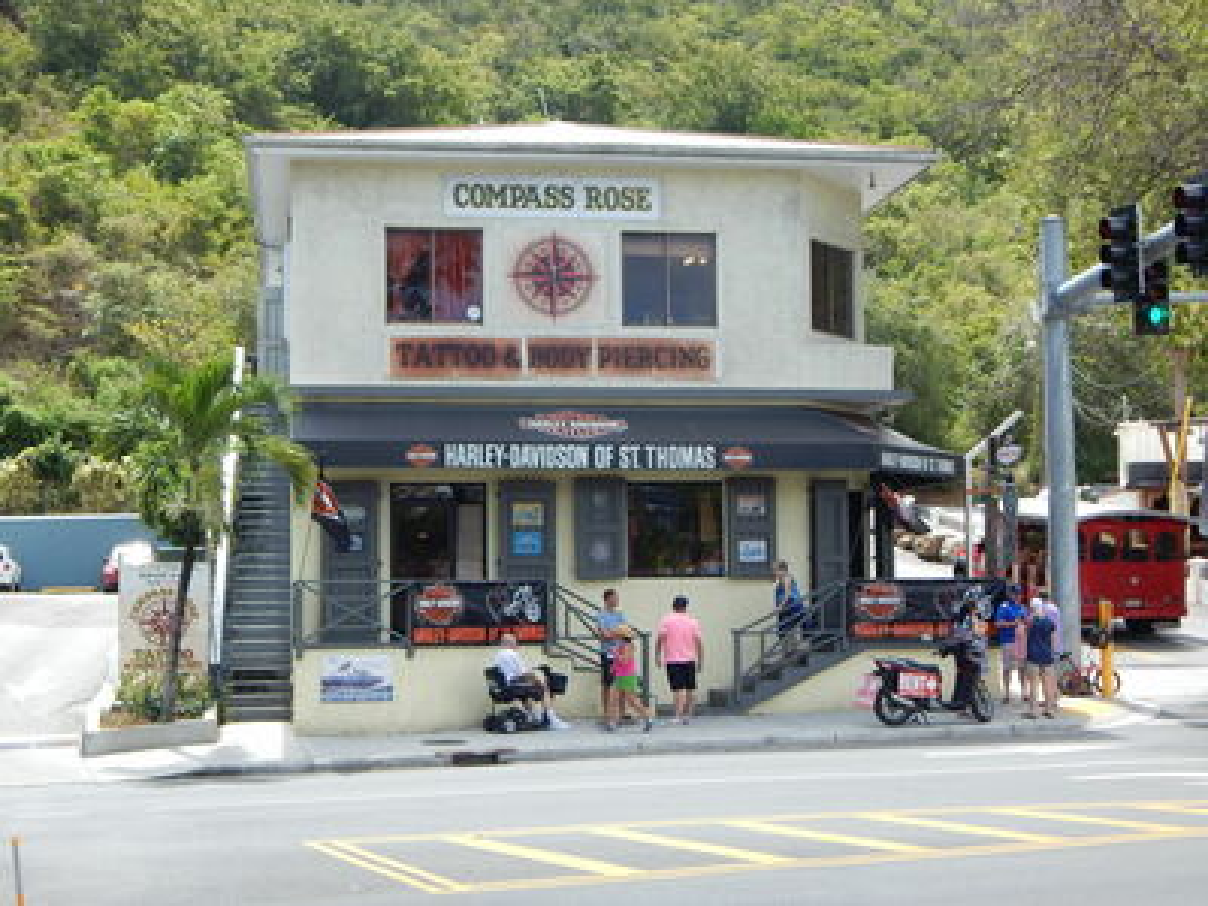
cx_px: 604
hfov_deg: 35.5
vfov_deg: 27.0
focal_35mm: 54
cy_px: 453
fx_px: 1884
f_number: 3.8
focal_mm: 9.7
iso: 125
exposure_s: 1/400
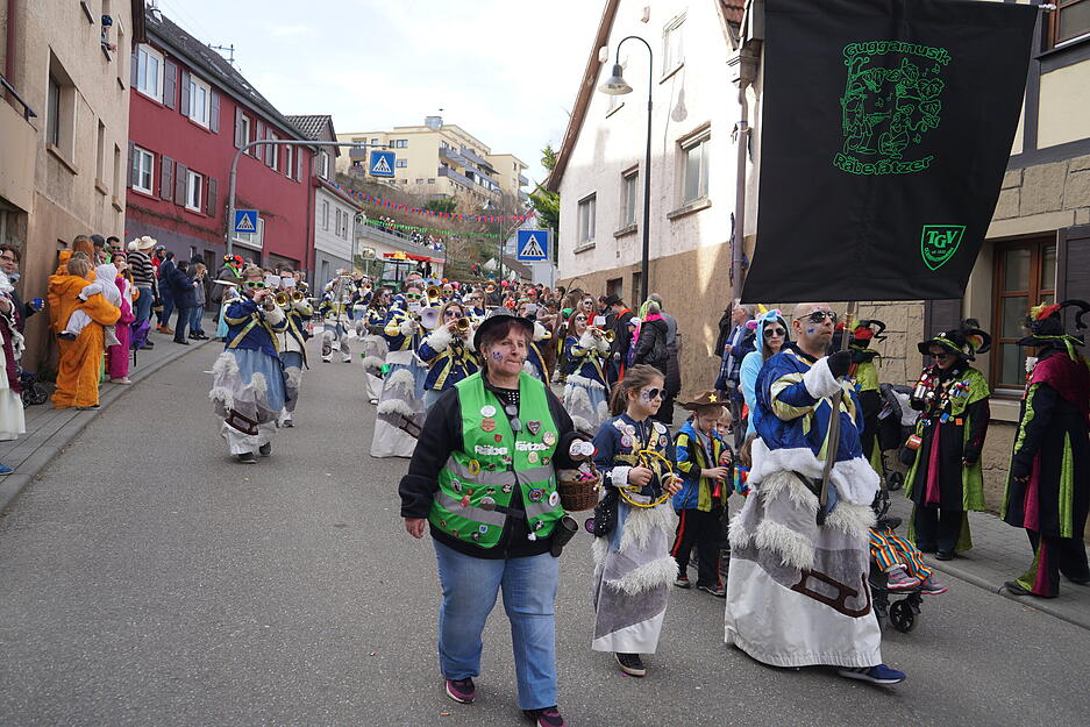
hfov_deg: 65.5
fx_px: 848
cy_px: 364
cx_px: 545
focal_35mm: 28
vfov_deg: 46.4
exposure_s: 1/250
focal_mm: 28
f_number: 4
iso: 100
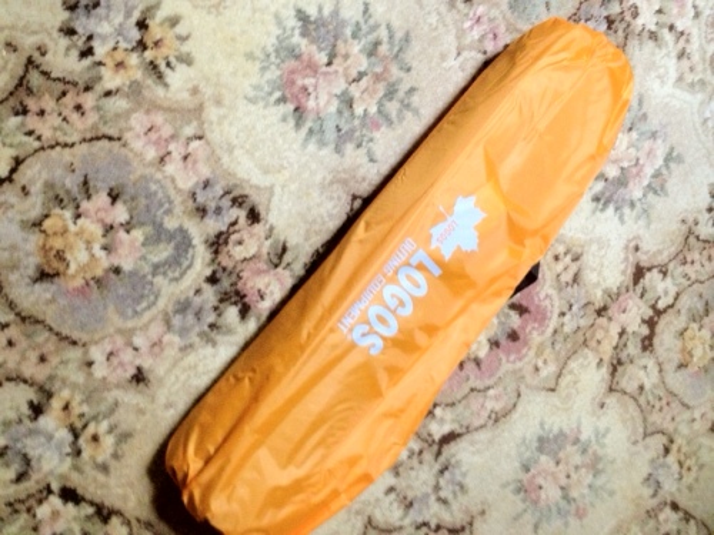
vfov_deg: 40.7
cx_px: 357
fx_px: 722
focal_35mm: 35
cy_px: 268
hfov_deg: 52.6
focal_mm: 4.28
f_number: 2.4
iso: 400
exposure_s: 1/20
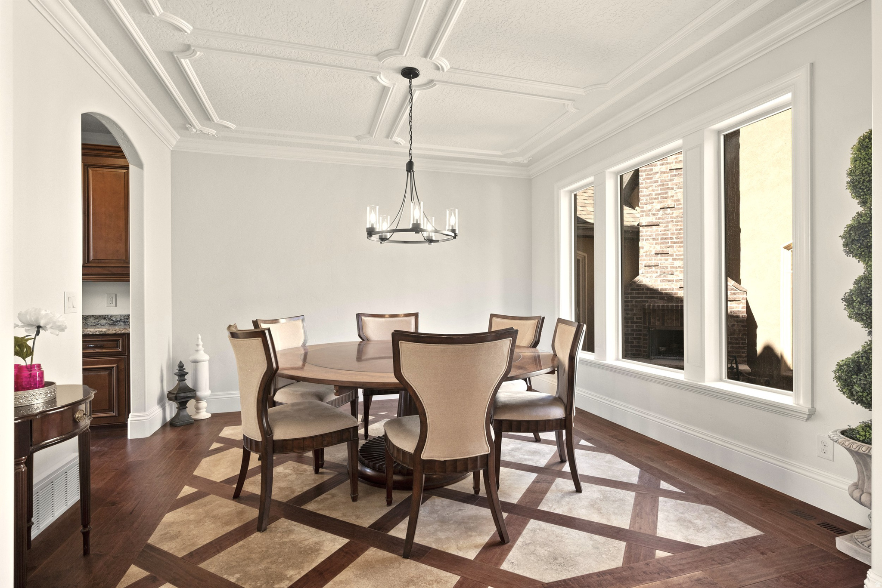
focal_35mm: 17
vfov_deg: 70.5
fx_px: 417
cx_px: 441
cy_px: 294
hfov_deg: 93.3
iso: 500
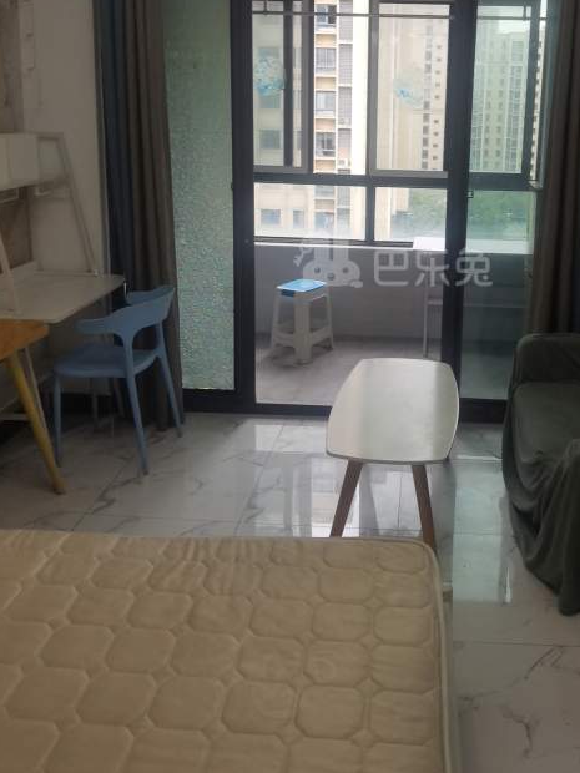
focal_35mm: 31
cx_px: 393
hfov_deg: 44.7
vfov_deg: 57.0
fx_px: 693
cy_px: 255
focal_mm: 4.4
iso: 160
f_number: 1.8
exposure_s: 1/100
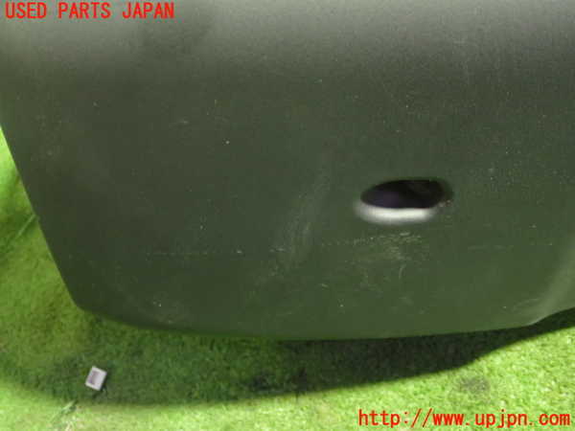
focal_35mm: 41
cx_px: 288
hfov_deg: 45.8
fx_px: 681
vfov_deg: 35.1
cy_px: 216
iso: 800
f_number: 2.8
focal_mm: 7.31
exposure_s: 1/13
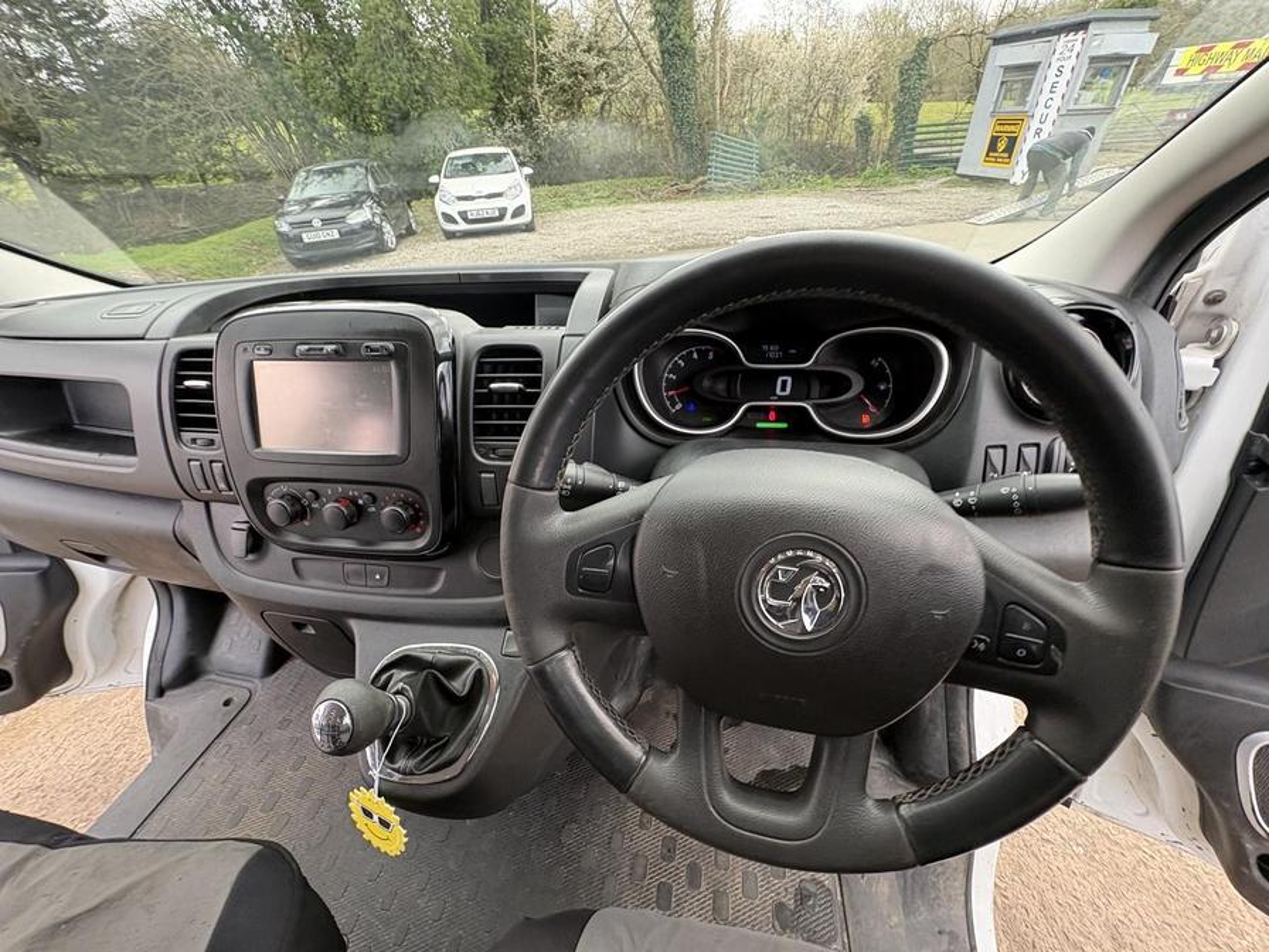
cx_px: 634
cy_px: 476
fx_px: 513
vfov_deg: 85.7
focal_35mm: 14
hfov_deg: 102.1
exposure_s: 1/99
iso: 160
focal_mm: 2.22
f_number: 2.2
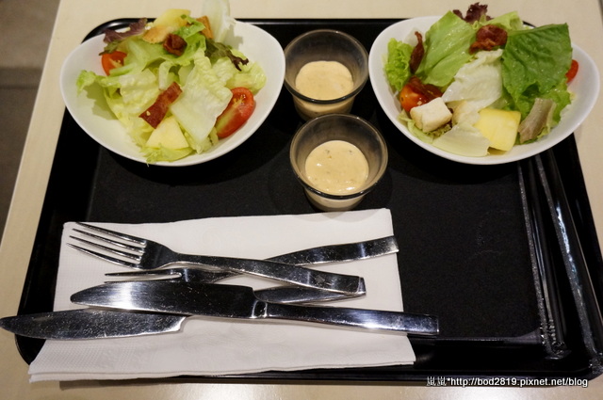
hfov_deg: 59.6
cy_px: 200
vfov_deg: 41.6
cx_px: 302
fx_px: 527
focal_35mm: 32
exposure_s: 1/60
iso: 2500
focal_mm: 21
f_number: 4
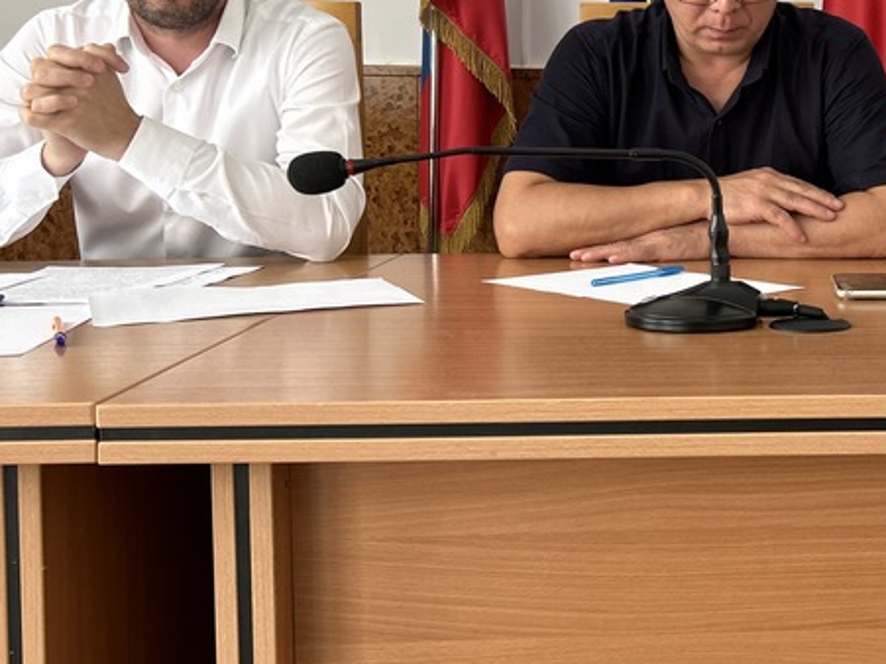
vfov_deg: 24.5
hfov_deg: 31.0
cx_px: 817
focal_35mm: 59
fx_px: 1510
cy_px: 143
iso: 100
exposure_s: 1/121
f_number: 1.5
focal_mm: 5.7
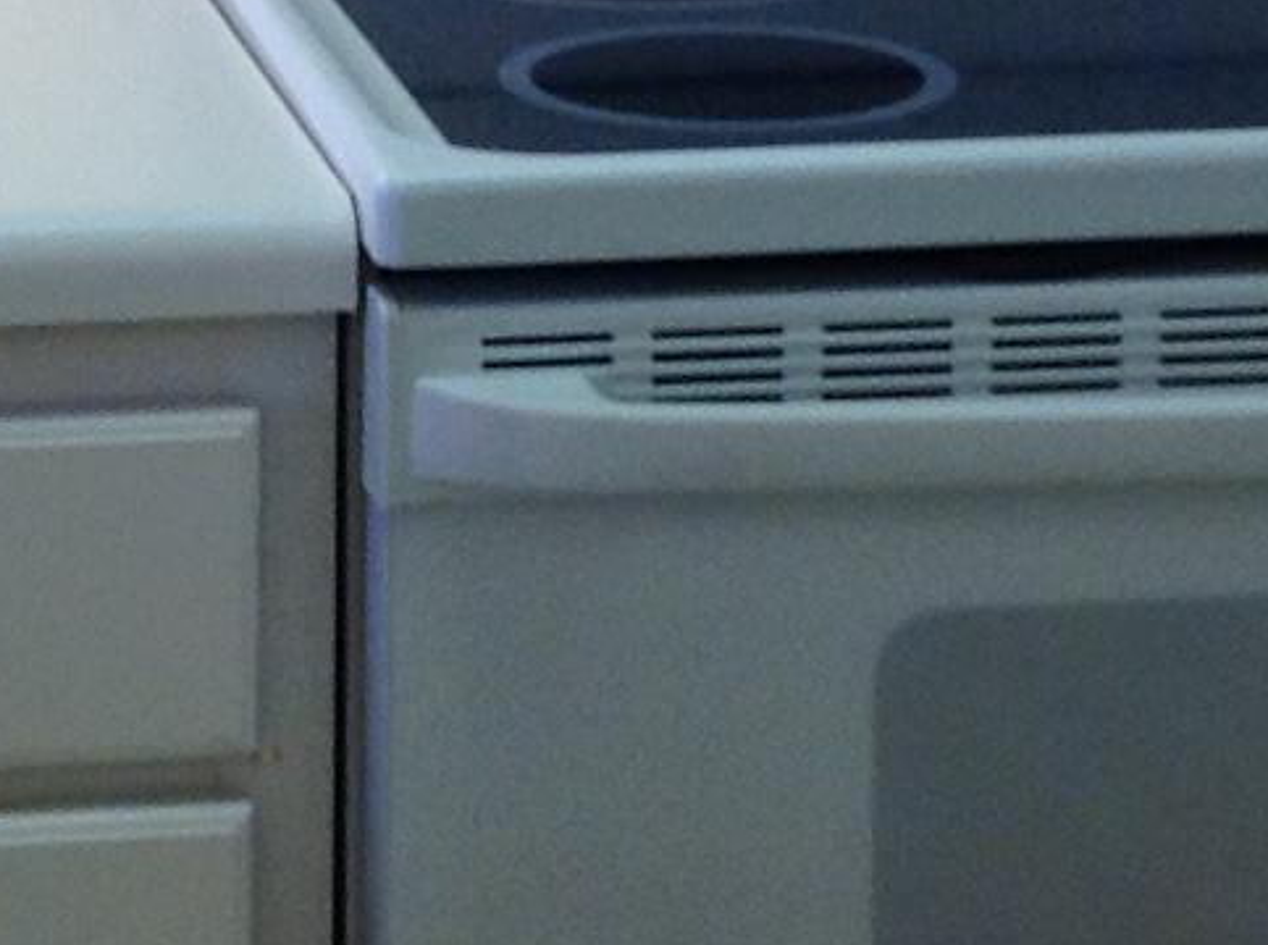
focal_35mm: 188
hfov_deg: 10.5
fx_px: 6871
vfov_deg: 7.7
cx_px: 305
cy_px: -410
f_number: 2.4
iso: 50
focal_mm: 4.28
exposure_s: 1/40
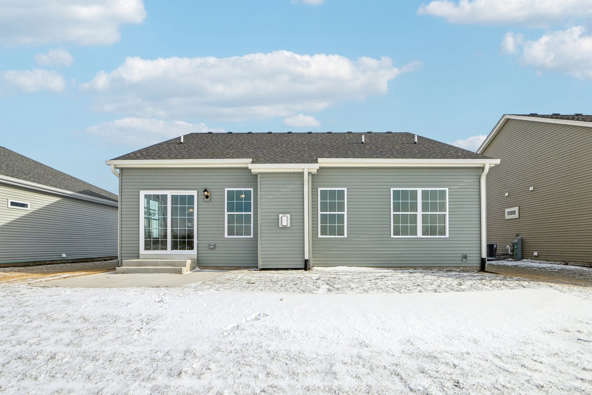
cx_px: 296
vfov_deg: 73.7
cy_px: 198
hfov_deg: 96.7
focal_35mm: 16
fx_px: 263
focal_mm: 16
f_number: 13
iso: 400
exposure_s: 1/800
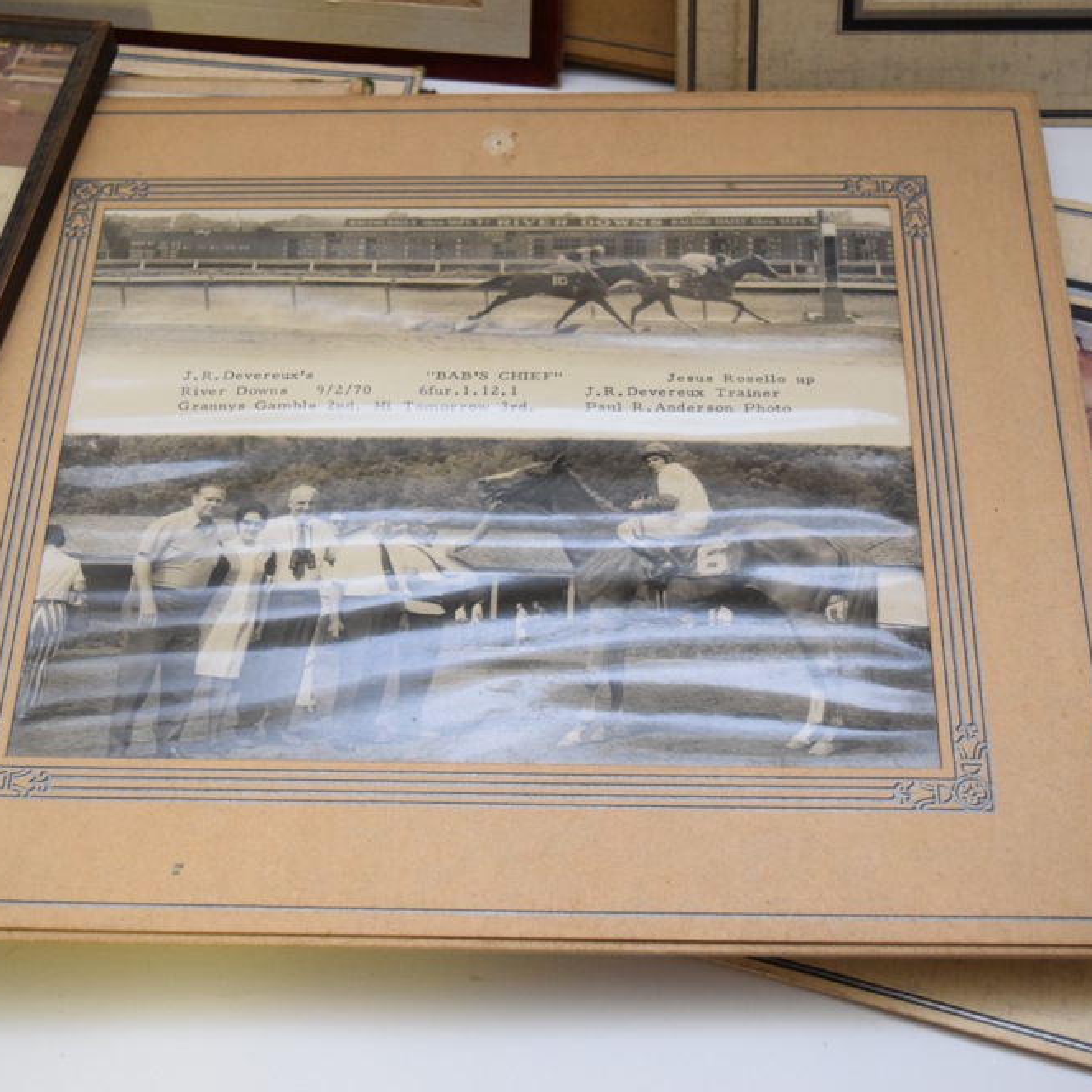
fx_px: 2129
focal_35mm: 60
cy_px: 548
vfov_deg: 28.8
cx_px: 486
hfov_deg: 28.8
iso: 1600
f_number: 4.2
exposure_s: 1/60
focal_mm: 31
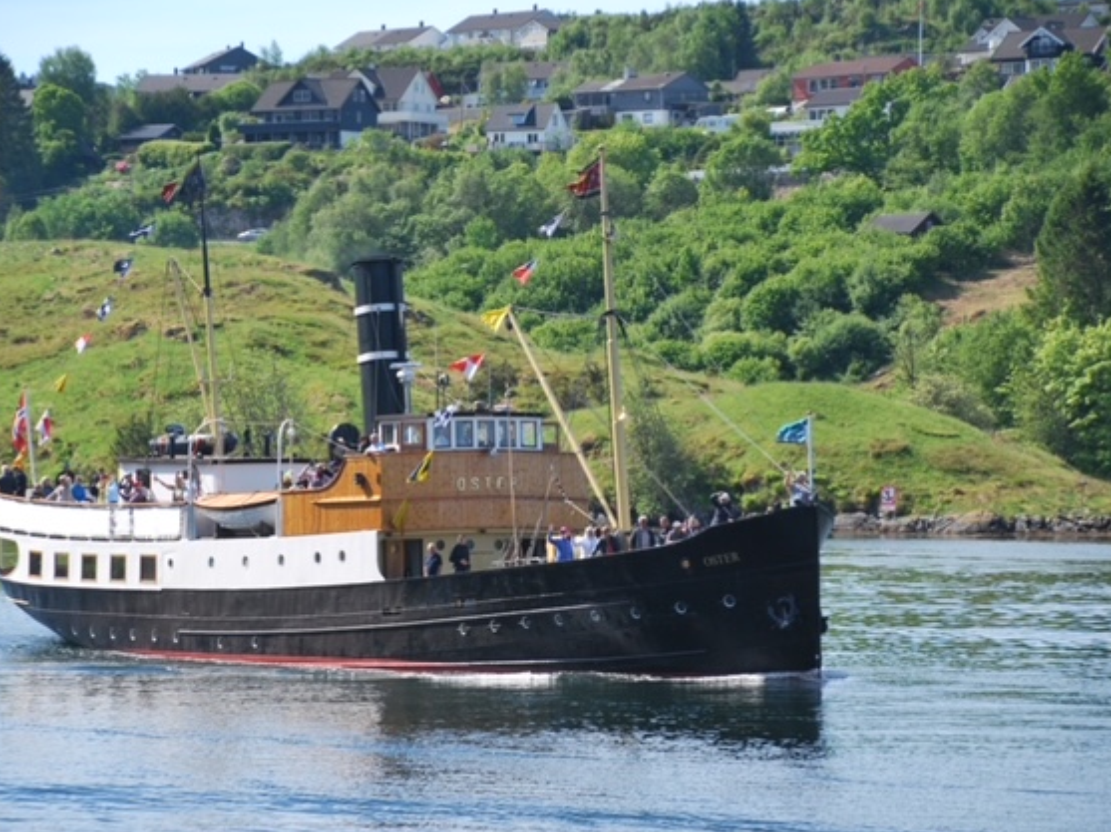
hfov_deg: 11.9
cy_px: 419
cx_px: 513
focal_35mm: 166
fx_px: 5324
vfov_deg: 8.9
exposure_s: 1/500
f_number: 5.6
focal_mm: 100
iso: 200
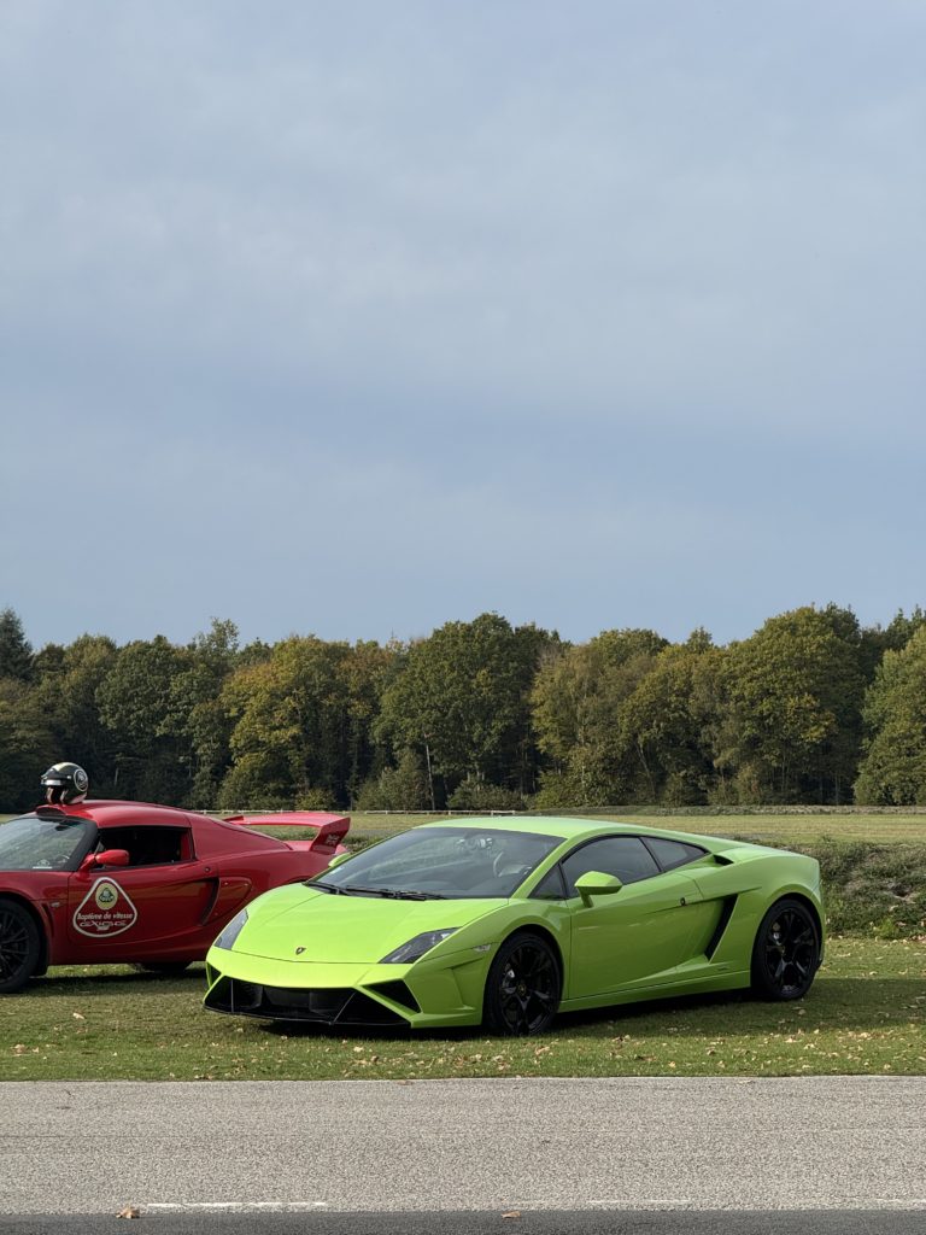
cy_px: 618
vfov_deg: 16.4
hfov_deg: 12.3
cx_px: 463
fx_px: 4280
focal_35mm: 120
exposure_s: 1/1206
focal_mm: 15.66
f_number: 2.8
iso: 50
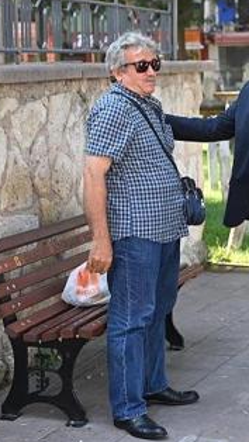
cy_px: 177
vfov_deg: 23.6
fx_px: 1055
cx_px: 246
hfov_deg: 13.3
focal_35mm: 90
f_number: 3.5
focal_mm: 45
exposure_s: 1/100
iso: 100
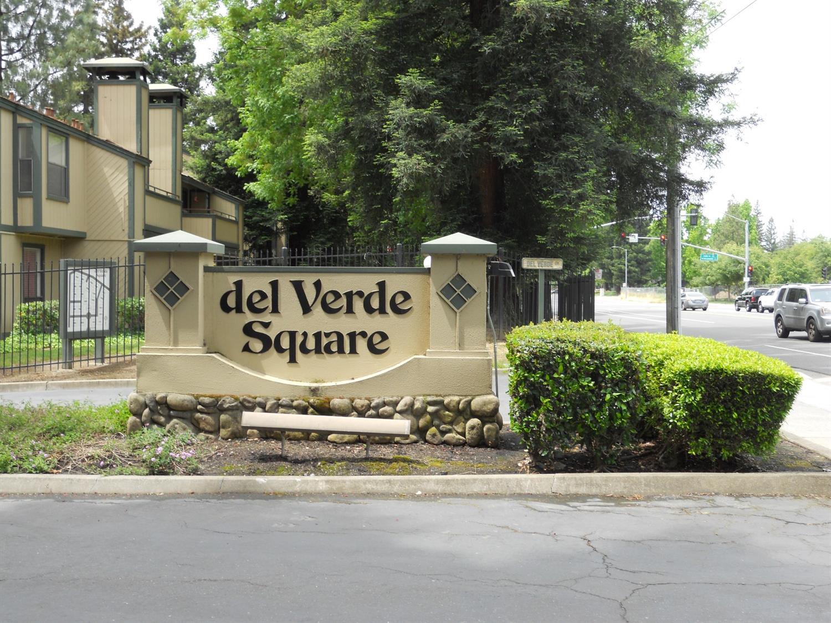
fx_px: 984
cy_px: 312
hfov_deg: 45.8
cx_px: 416
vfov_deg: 35.1
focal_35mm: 41
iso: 80
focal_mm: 7.3
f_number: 3.2
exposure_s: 1/250
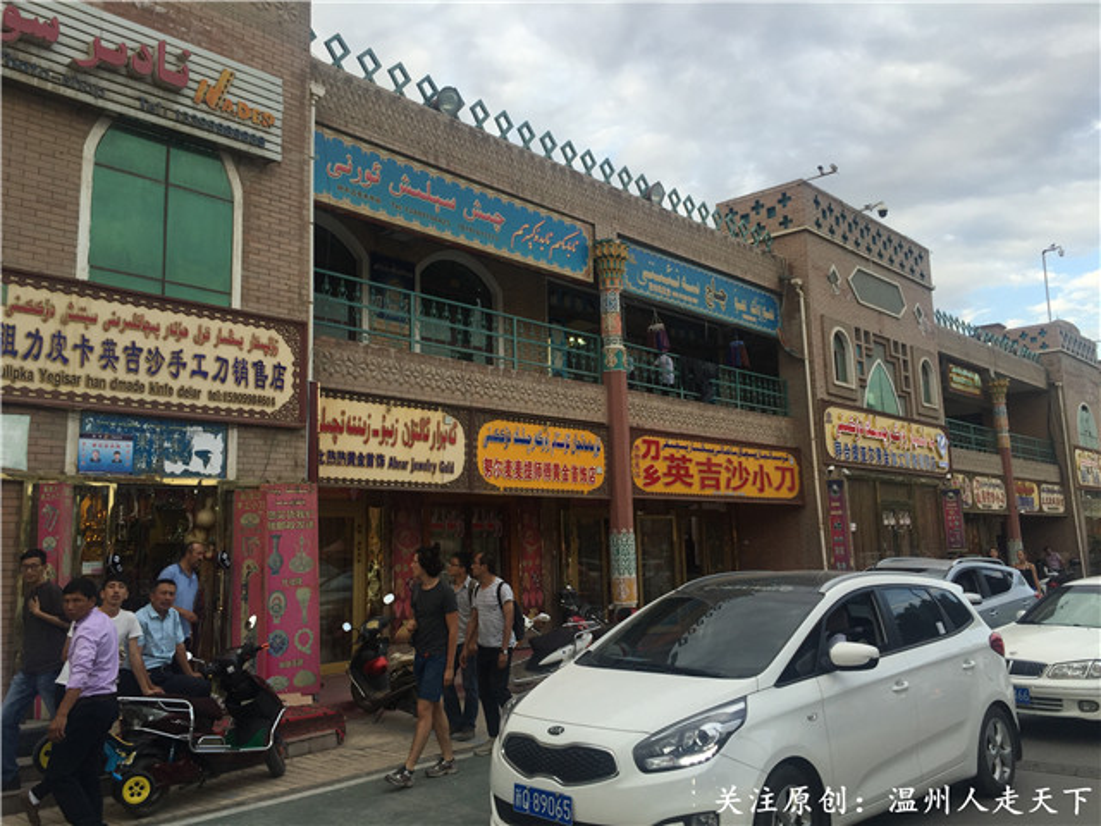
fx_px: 922
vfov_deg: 48.2
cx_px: 550
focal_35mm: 29
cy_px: 413
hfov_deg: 61.7
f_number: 2.2
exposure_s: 1/344
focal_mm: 4.15
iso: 32
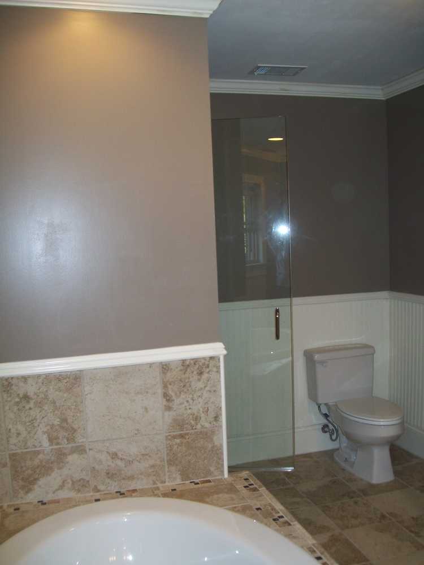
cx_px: 212
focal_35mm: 36
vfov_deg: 51.4
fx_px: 588
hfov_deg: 39.7
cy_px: 282
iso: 80
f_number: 2.7
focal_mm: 6
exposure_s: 1/30
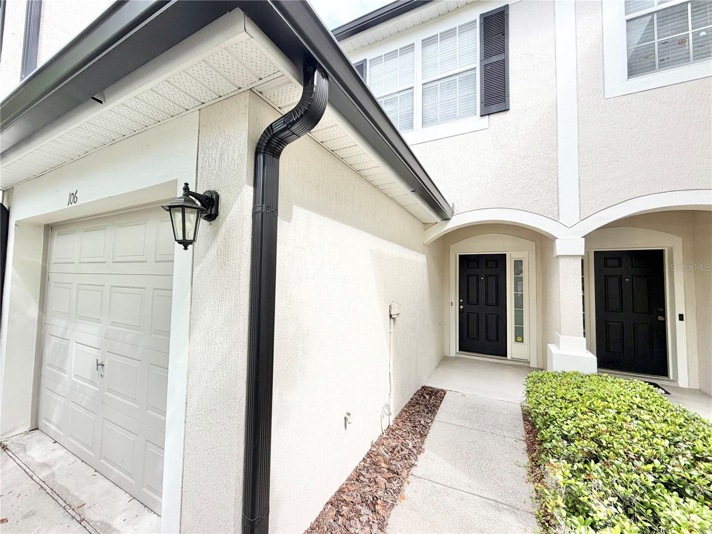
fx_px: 288
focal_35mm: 14
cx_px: 356
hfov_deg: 102.1
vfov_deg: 85.7
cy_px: 267
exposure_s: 1/502
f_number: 2.2
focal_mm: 2.22
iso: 50
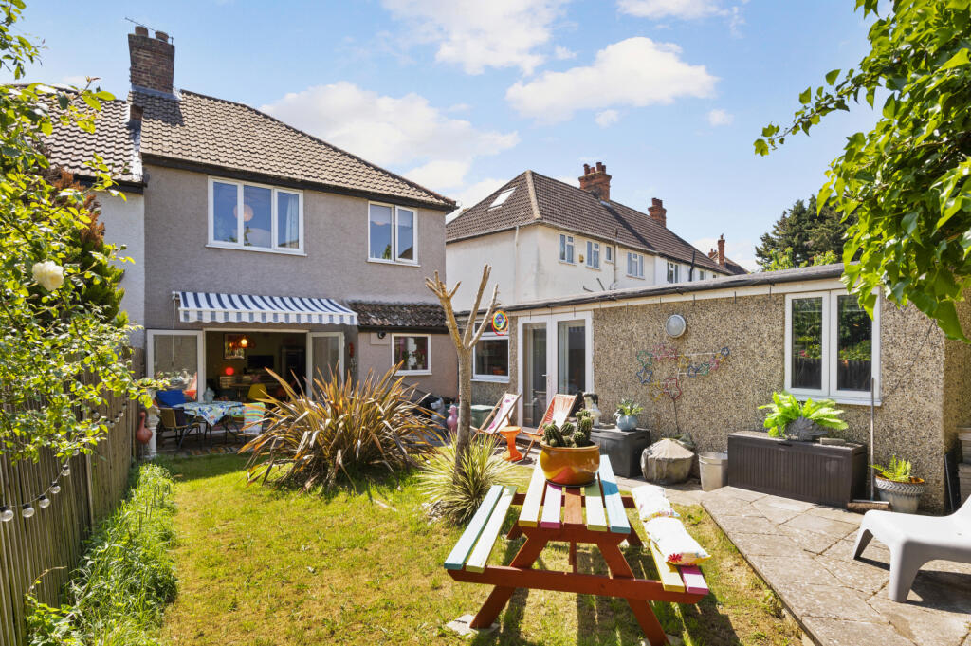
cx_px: 486
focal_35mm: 18
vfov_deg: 68.8
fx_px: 472
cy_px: 323
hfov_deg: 91.7
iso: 200
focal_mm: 17.5
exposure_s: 1/200
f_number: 8
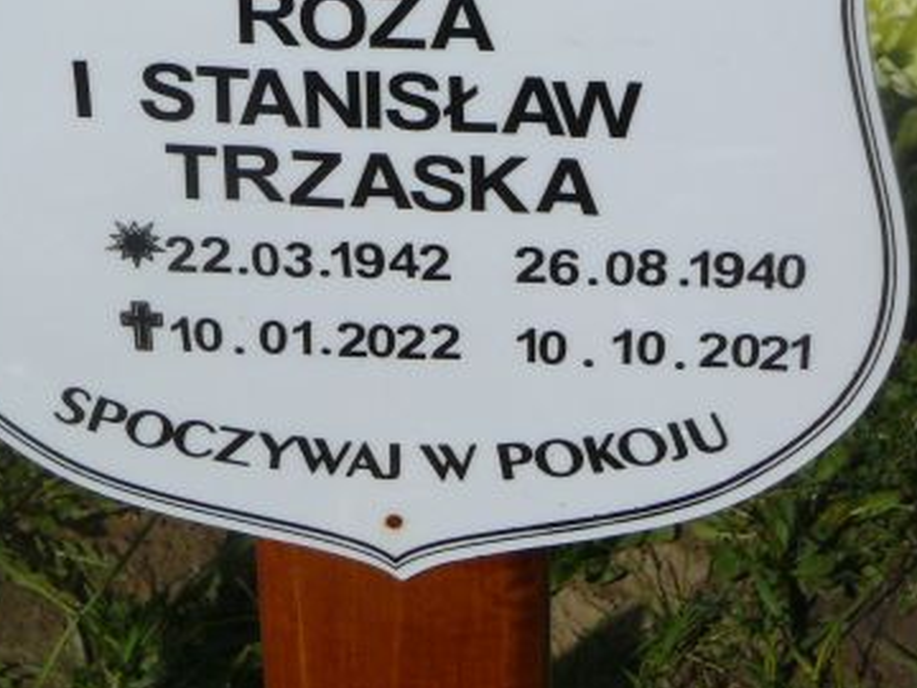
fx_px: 3629
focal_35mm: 137
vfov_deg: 10.8
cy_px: 92
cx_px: 369
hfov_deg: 14.4
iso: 80
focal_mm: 11.5
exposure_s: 1/800
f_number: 6.3
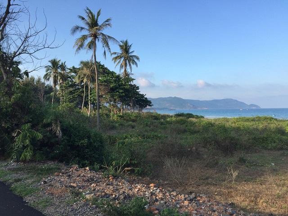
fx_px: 241
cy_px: 108
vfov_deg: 48.2
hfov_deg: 61.7
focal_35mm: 29
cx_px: 144
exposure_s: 1/599
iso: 32
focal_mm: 4.15
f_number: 2.2
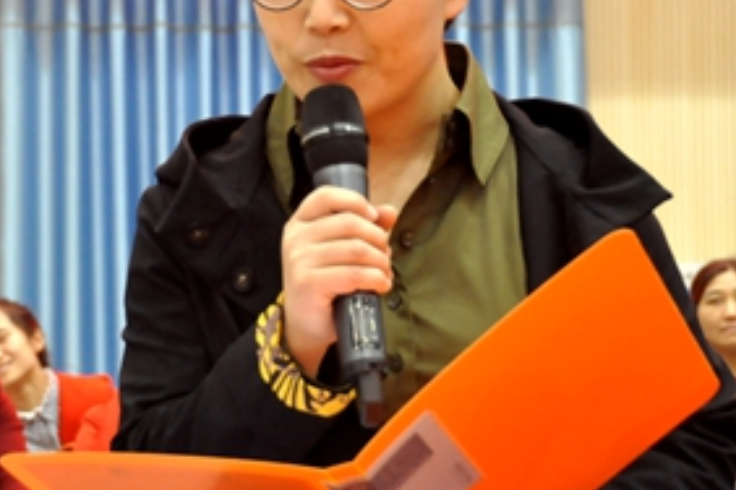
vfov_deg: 9.0
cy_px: 189
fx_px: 3128
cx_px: 224
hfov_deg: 13.4
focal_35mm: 153
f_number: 5
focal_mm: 48
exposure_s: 1/100
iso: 2000
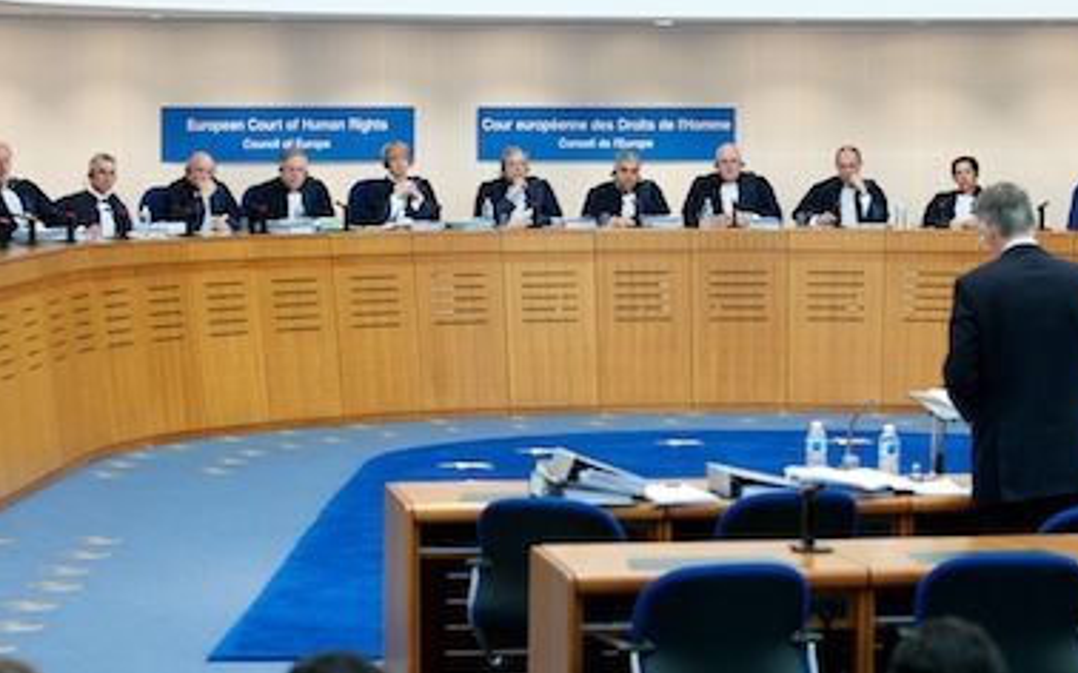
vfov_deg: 11.6
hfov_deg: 18.4
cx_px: 545
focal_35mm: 113
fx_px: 3319
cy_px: 321
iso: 1600
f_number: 3.5
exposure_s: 1/125
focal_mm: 70
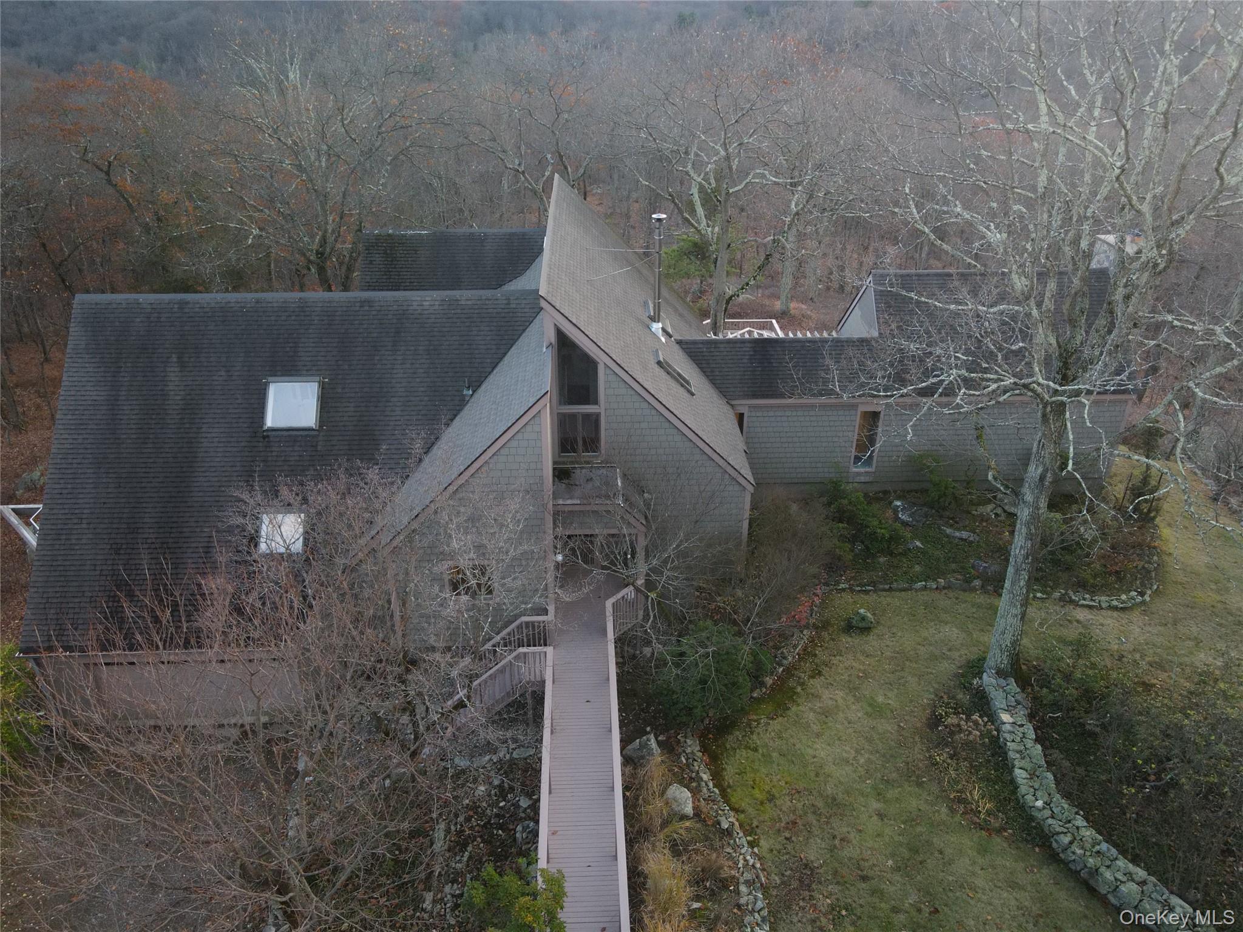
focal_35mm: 24
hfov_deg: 71.6
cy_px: 466
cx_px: 622
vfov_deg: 56.8
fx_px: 862
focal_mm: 4.5
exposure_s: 1/8
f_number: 2.8
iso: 780
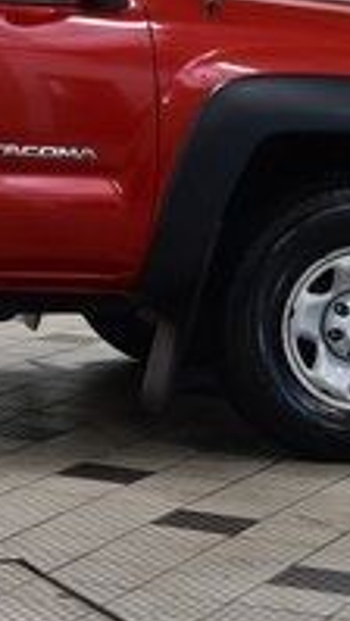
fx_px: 2584
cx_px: -375
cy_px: 39
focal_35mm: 157
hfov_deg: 7.4
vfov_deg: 13.6
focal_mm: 31
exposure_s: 1/20
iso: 400
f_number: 6.3
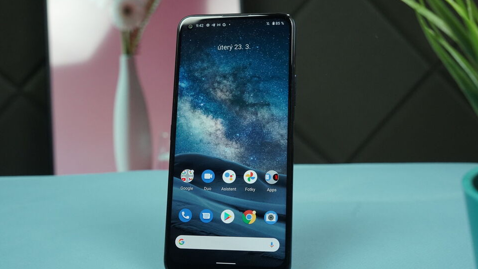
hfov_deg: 48.4
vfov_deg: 28.3
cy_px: 149
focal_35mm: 42
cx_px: 239
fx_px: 532
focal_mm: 40
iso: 3200
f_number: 8
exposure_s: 1/200
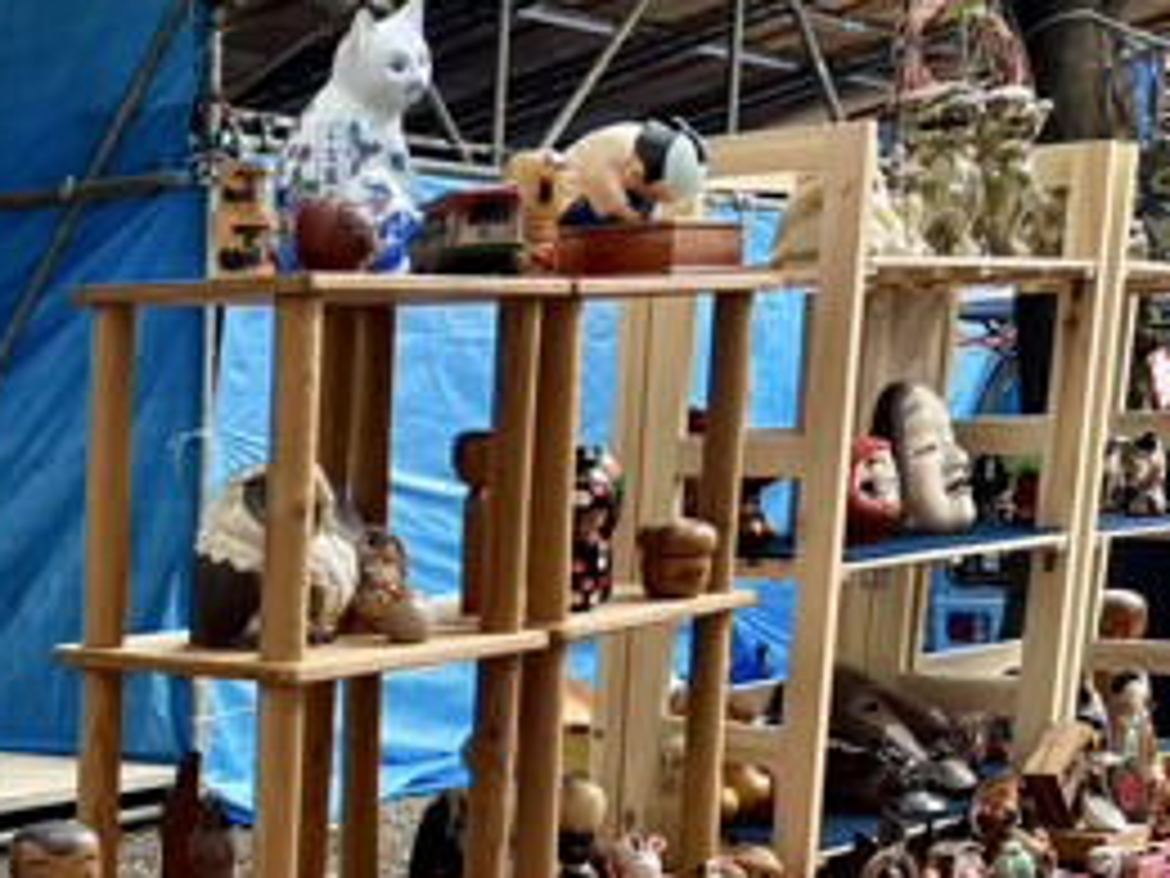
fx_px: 2366
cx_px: -284
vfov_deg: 20.2
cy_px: 925
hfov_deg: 24.7
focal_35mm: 70
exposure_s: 1/108
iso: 125
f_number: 1.6
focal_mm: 5.96
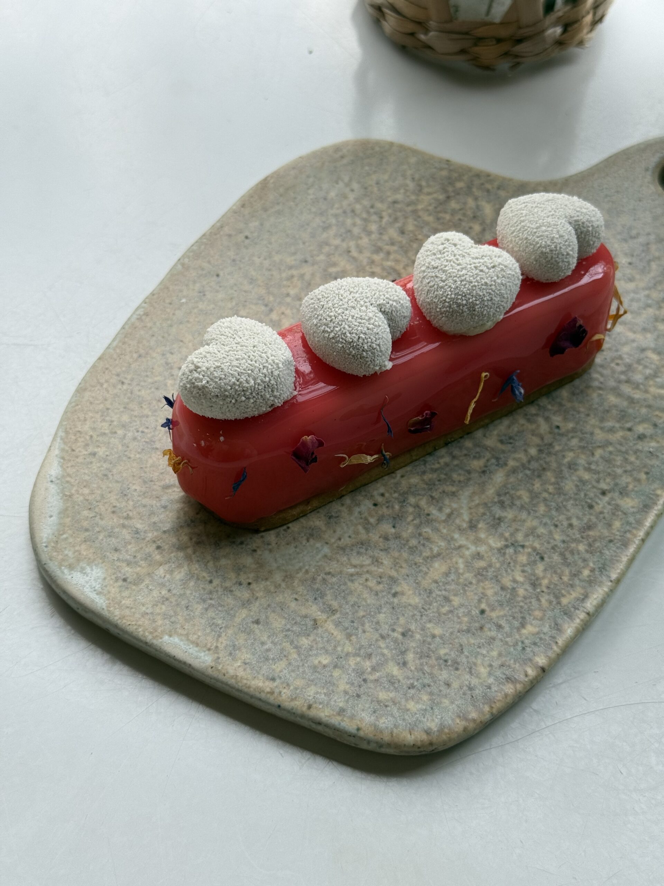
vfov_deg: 39.7
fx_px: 1228
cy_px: 443
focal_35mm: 48
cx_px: 332
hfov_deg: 30.3
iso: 64
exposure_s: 1/150
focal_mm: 6.76
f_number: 1.78
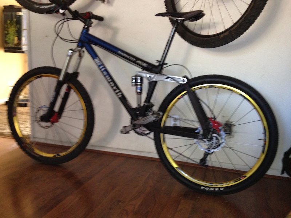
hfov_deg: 52.6
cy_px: 109
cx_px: 146
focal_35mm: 35
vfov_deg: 40.7
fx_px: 294
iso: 250
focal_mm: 4.28
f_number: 2.4
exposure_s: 1/20
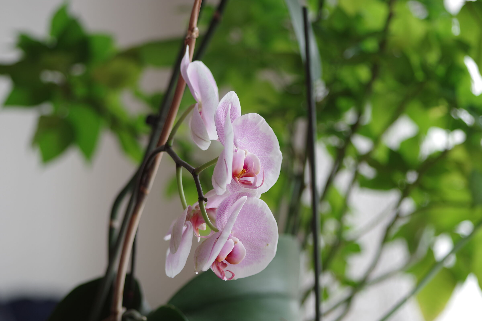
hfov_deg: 13.1
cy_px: 160
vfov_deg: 8.7
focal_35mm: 157
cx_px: 241
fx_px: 2102
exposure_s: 1/15
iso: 100
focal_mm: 105
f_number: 2.8
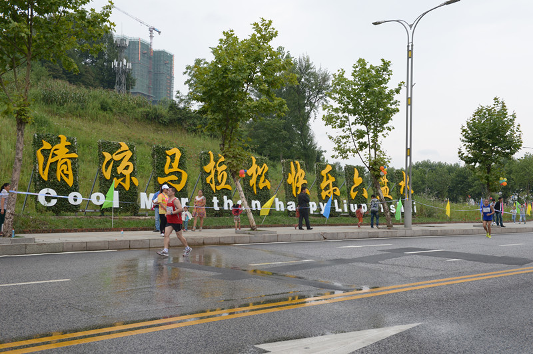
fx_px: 562
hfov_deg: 50.7
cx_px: 266
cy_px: 177
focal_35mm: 38
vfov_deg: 35.0
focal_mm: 38
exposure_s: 1/160
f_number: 6.3
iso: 200
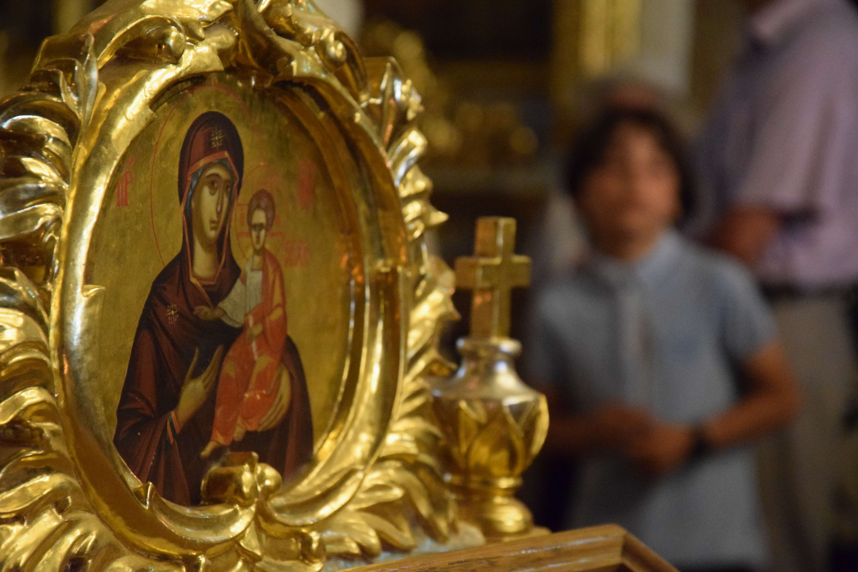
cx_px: 429
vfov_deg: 8.7
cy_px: 286
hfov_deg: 13.0
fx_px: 3753
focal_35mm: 158
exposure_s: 1/50
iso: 6400
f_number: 5.6
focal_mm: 105
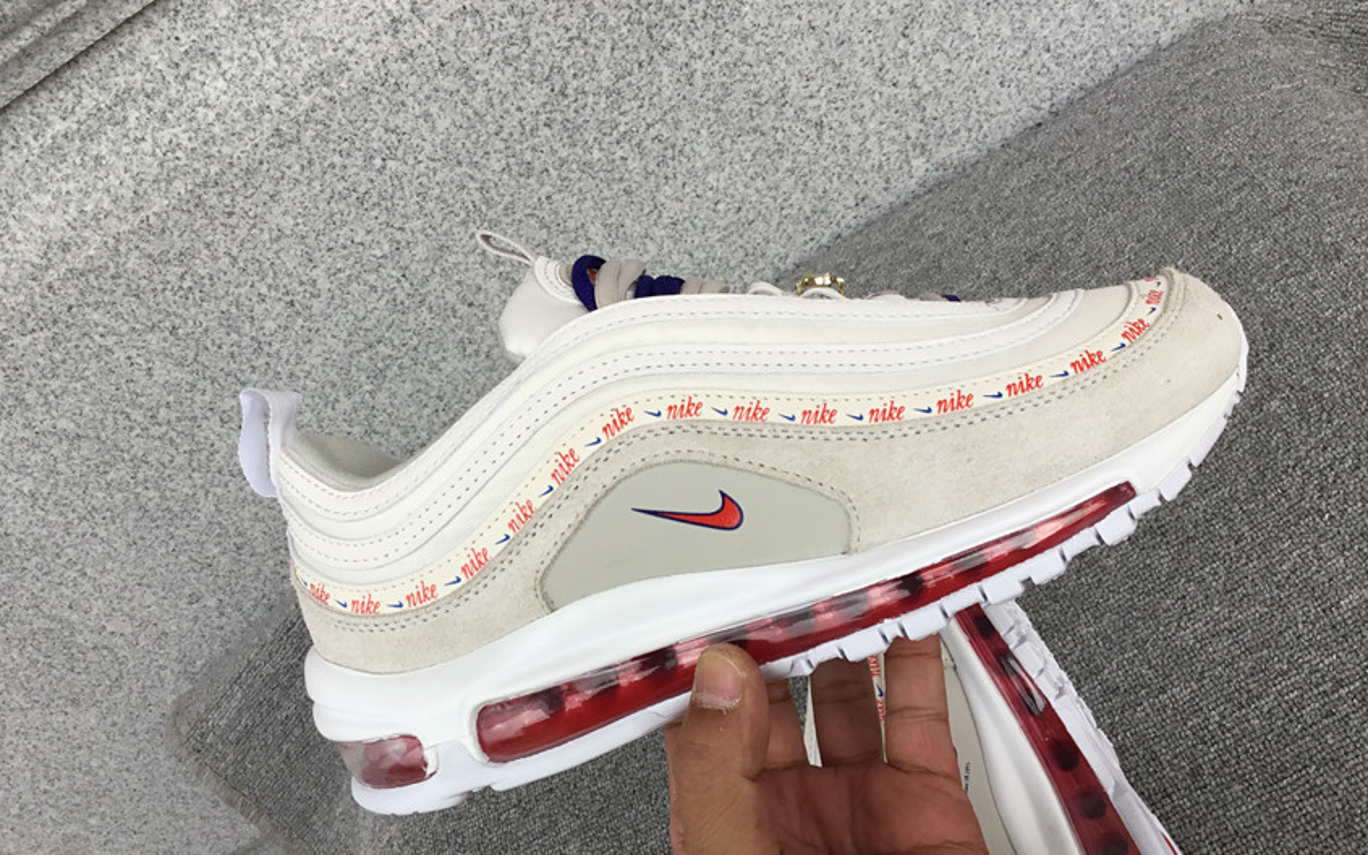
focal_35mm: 35
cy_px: 495
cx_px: 682
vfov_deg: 36.2
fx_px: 1305
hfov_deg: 55.3
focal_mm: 3.3
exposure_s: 1/148
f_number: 2.4
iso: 25
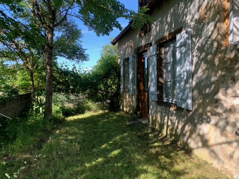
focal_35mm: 26
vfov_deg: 53.1
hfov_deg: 67.3
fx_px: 180
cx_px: 120
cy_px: 90
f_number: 1.8
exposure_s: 1/226
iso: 25
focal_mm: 4.25
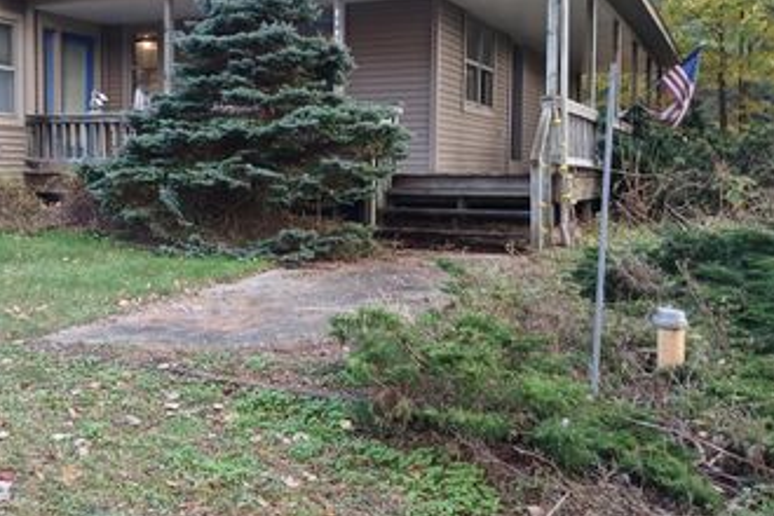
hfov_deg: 46.5
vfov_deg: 32.5
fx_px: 881
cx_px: 246
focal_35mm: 41
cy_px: 191
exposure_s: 1/60
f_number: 1.8
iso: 100
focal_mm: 3.98
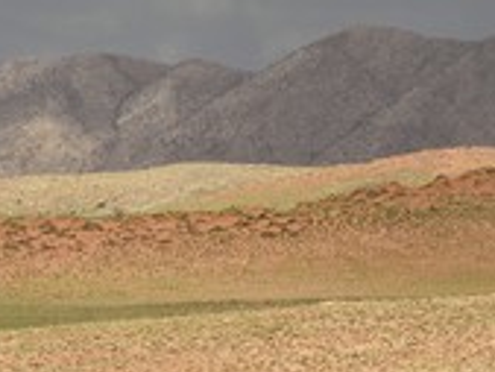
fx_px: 6840
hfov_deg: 4.1
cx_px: 91
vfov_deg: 3.1
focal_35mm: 478
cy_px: 173
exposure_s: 1/4000
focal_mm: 200
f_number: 7.1
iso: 800
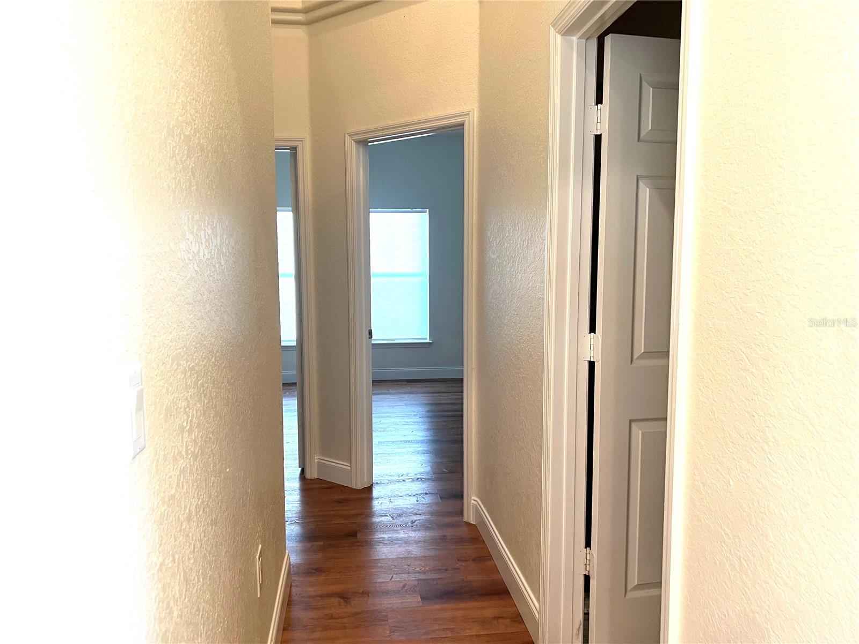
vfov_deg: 53.1
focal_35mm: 26
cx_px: 430
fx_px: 645
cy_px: 322
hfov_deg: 67.3
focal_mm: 5.7
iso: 100
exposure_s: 1/60
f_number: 1.5
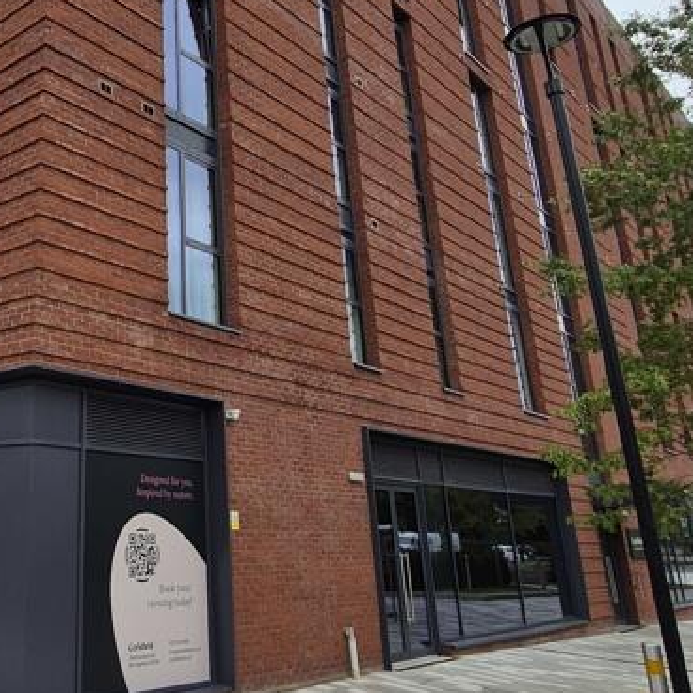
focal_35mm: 32
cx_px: 66
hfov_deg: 46.1
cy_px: 250
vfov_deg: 50.5
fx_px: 725
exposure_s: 1/1544
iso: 50
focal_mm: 2.2
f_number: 2.2
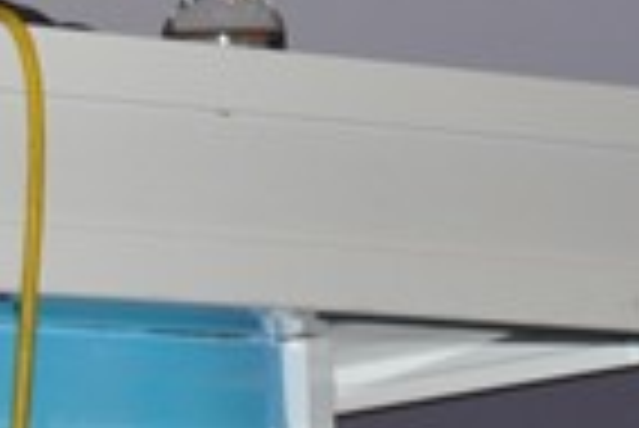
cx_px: -504
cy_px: -428
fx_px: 7054
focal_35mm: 397
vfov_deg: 3.4
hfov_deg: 5.1
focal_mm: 58
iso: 1250
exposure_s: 1/60
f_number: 5
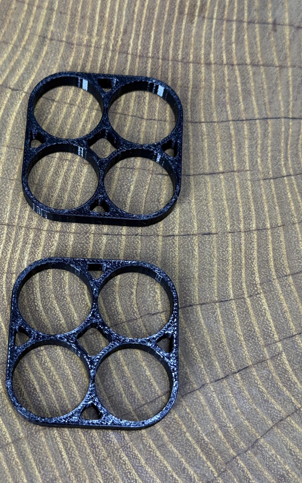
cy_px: 239
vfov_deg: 30.6
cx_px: 84
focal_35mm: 67
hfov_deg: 19.3
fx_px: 882
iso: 64
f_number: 1.78
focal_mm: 6.76
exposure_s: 1/235
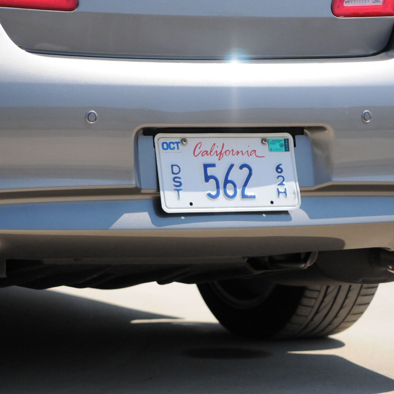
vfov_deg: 9.9
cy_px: 197
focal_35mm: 177
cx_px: 188
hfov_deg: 9.9
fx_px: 2279
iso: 2000
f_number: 5.6
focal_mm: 92
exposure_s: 1/8000
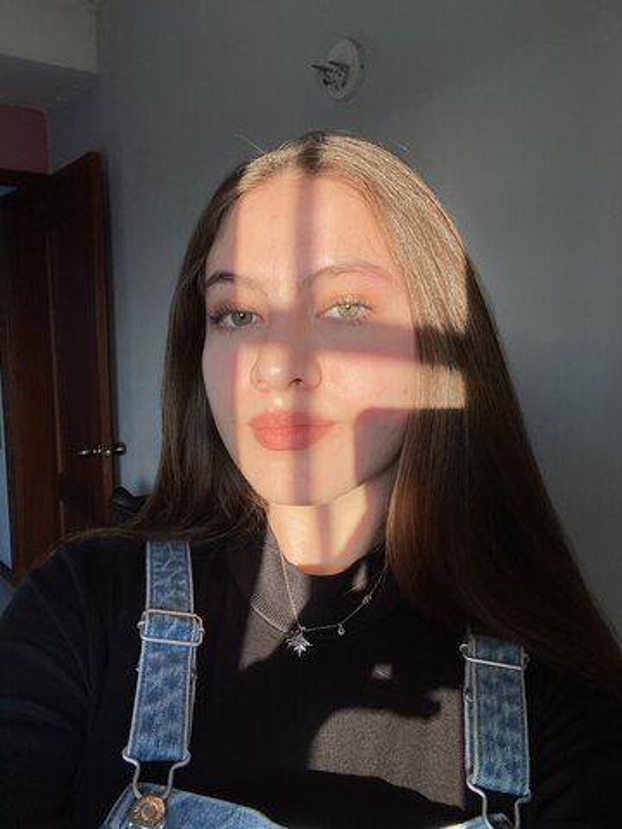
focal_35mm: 30
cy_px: 414
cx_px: 311
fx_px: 719
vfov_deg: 60.0
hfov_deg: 46.8
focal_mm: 2.71
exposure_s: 1/122
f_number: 2.2
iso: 32
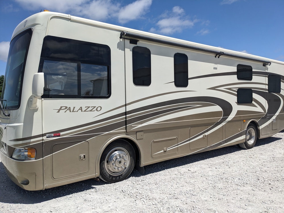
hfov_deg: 65.3
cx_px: 142
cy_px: 106
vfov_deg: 51.4
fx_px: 222
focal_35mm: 27
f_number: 1.73
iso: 93
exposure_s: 1/7812
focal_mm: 4.38
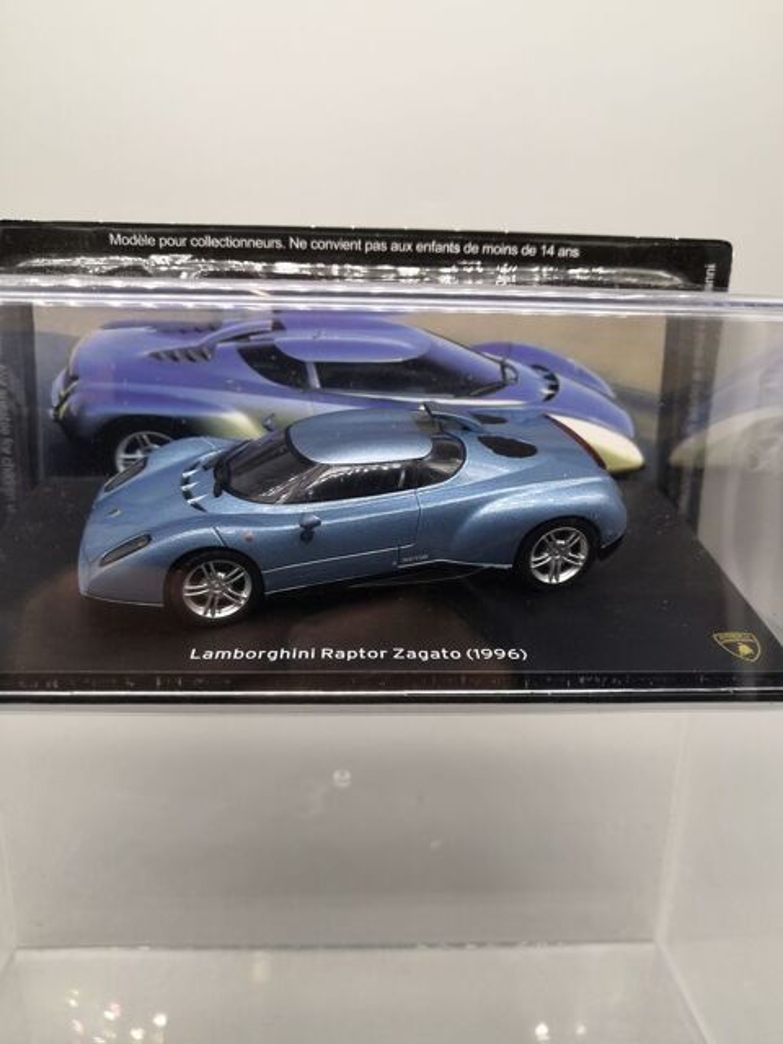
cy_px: 522
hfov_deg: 51.4
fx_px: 814
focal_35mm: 27
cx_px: 392
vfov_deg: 65.3
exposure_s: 1/100
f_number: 1.8
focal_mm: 3.95
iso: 64
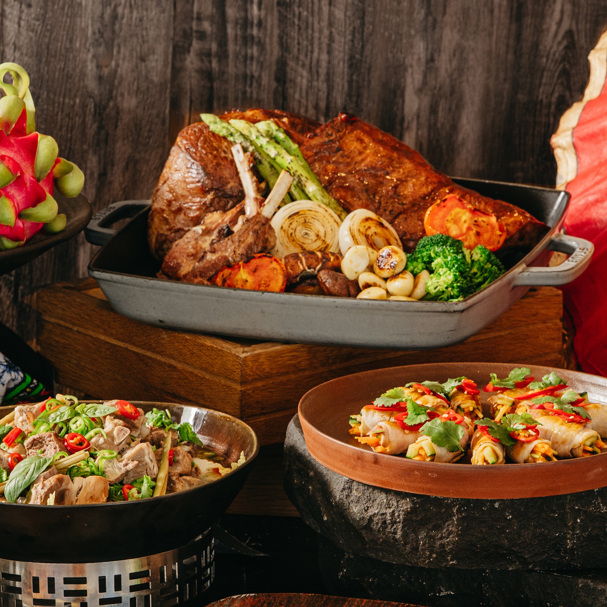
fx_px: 3888
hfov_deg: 8.9
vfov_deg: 8.9
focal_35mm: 196
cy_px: 350
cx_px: 190
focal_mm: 99
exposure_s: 1/125
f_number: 9
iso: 500
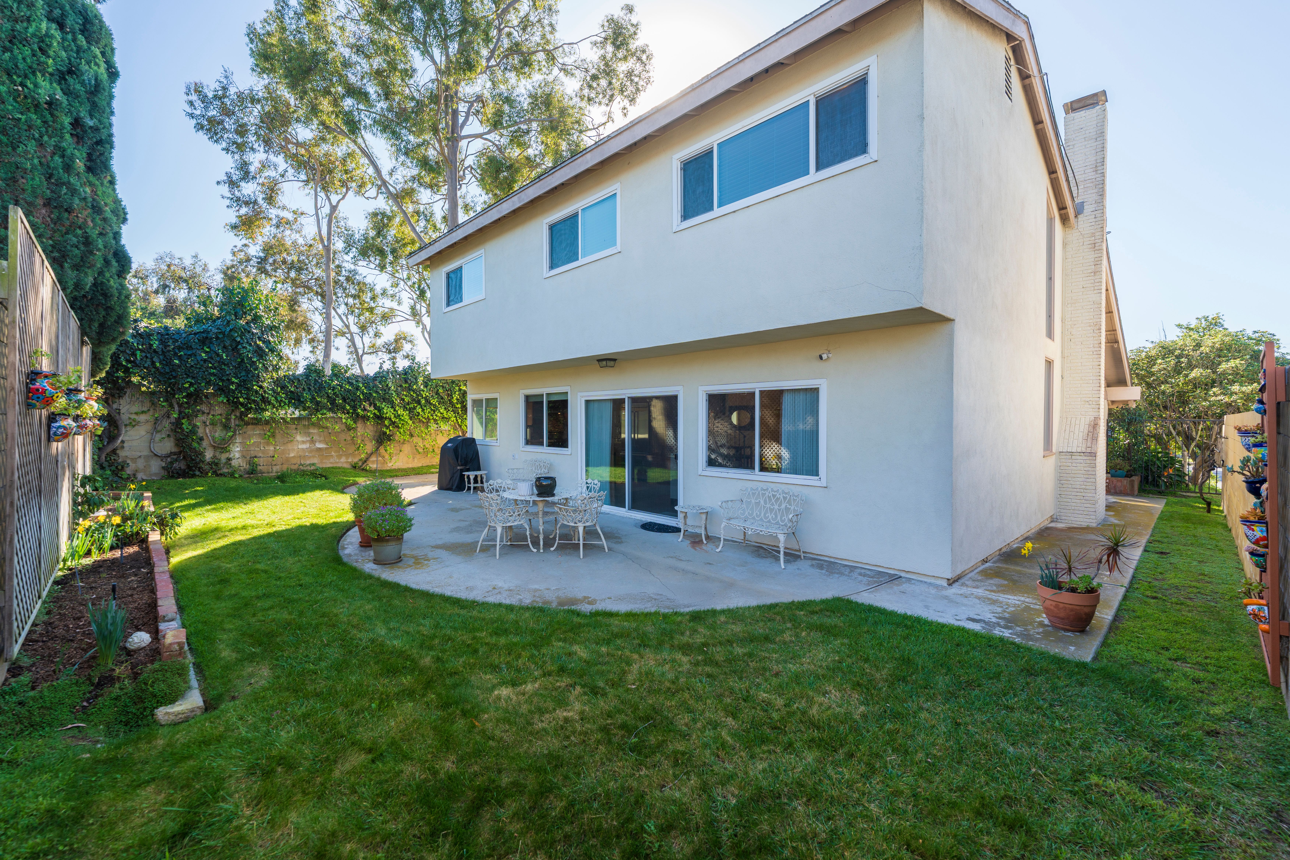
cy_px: 430
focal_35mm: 14
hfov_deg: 104.3
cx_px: 645
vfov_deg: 81.2
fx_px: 502
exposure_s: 1/100
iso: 100
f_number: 7.1
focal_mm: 14
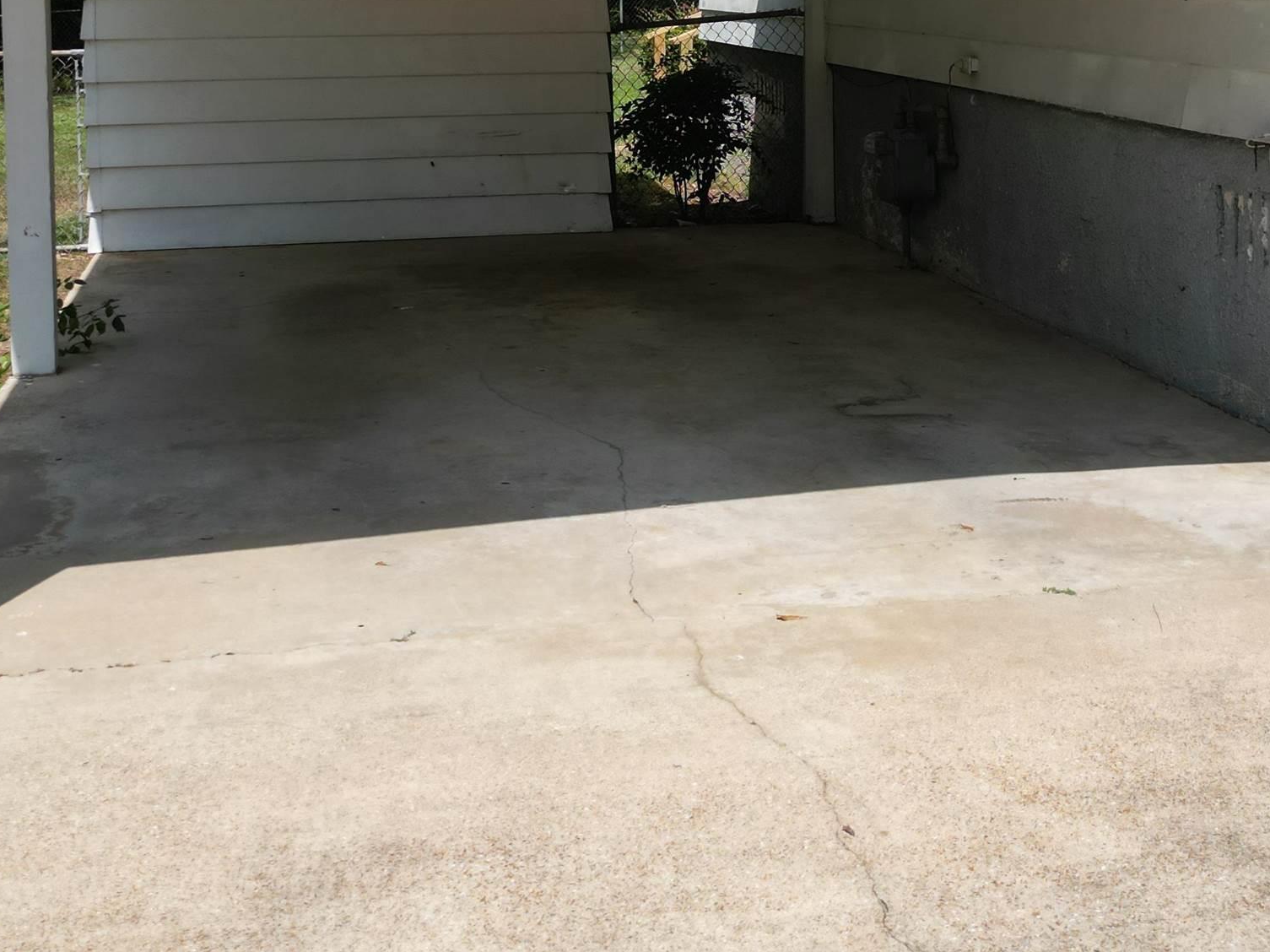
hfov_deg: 38.9
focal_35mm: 49
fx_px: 1797
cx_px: 637
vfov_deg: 28.4
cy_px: 75
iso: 140
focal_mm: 6.72
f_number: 1.7
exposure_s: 1/4000
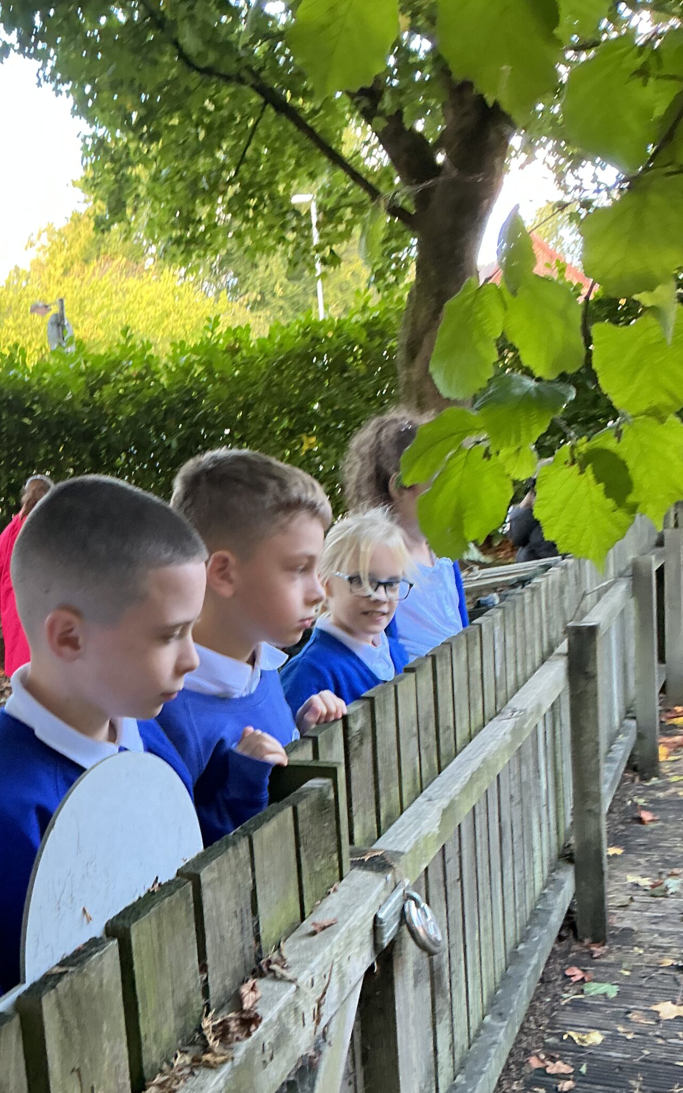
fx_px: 1132
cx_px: 180
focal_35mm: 38
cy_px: 675
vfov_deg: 51.1
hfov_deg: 33.0
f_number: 1.8
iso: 80
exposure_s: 1/60
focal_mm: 3
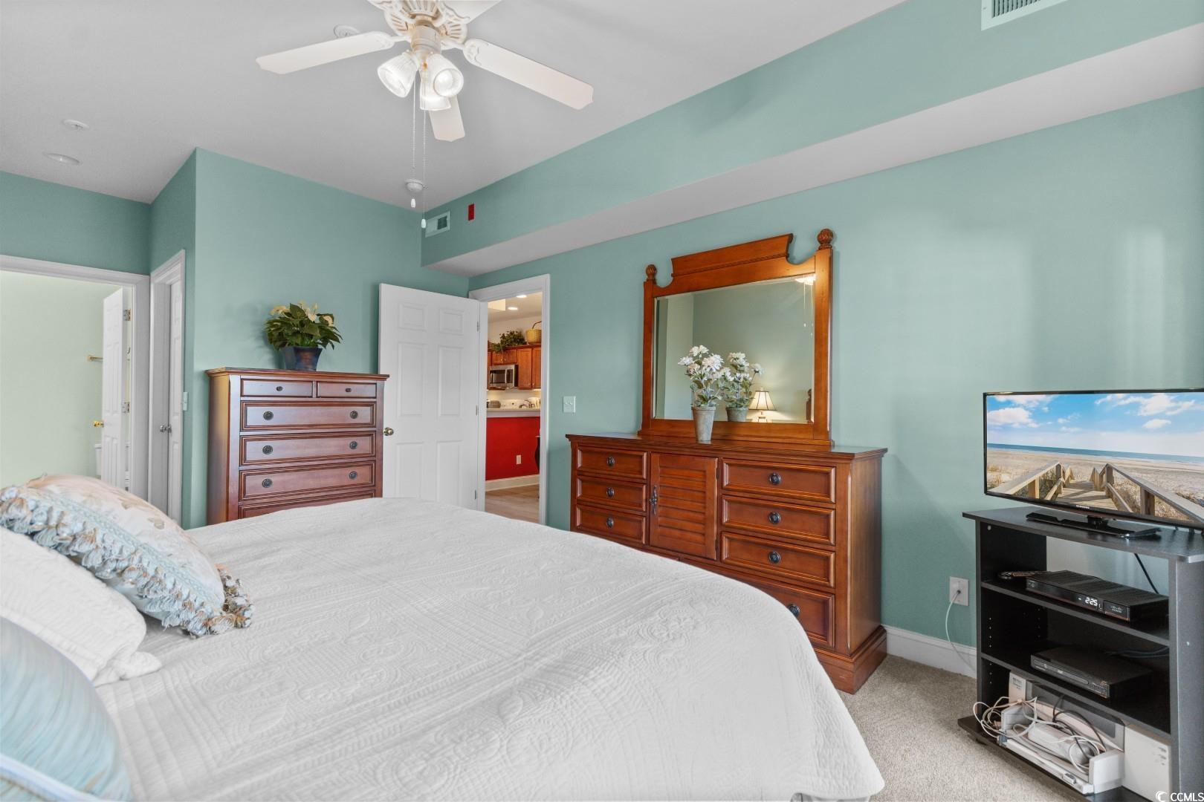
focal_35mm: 15
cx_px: 602
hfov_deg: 100.4
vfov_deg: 77.3
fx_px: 502
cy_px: 401
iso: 100
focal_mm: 10
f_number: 4.5
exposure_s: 1/8
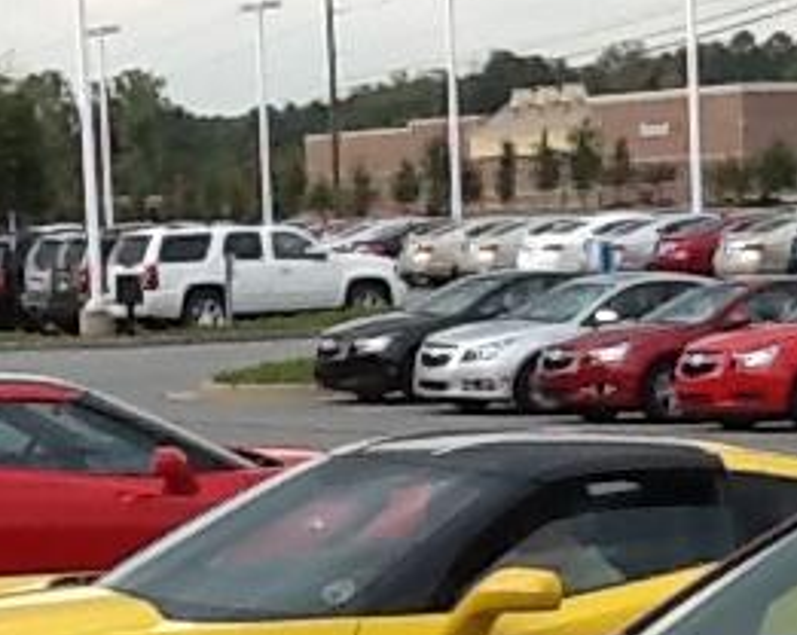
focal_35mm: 158
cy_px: 513
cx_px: 818
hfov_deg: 12.1
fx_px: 3721
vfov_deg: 9.7
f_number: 2.4
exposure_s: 1/311
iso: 40
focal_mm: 2.03
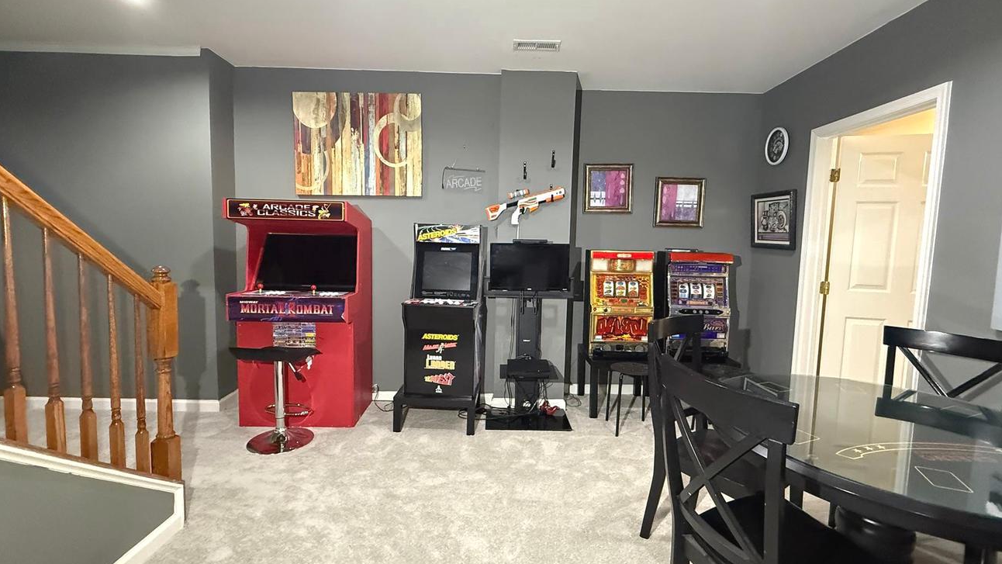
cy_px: 279
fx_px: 452
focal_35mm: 17
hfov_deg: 95.9
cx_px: 506
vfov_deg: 63.9
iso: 800
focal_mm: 2.22
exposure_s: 1/60
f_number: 2.2
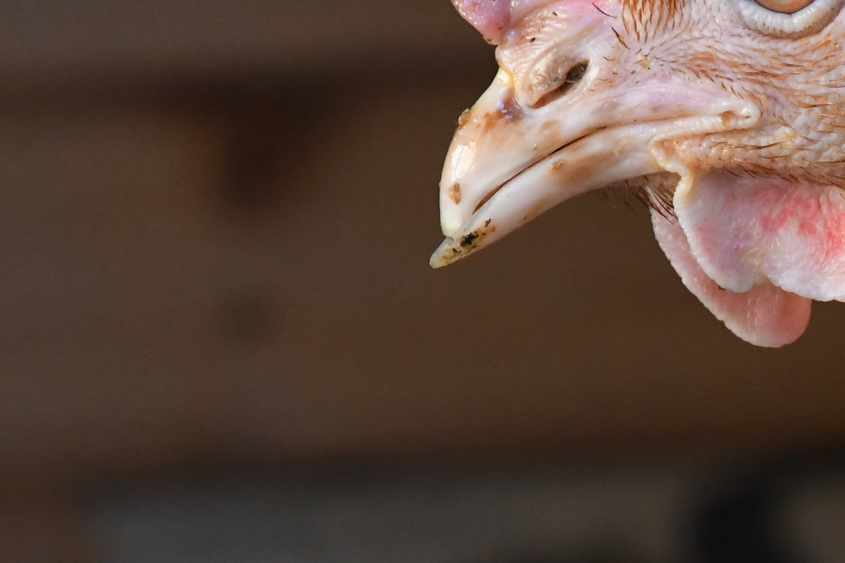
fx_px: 8882
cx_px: 888
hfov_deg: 5.4
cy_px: 242
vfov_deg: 3.6
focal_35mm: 378
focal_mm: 85
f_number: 8
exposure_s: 1/200
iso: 3200
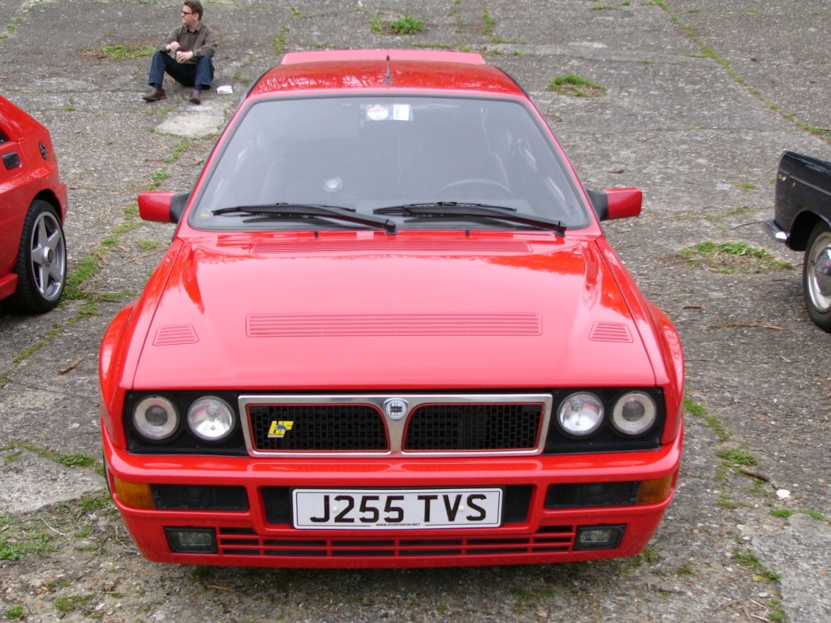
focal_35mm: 43
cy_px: 312
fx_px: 1032
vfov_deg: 33.6
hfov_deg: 43.9
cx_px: 416
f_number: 4
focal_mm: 7.1
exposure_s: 1/100
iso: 50
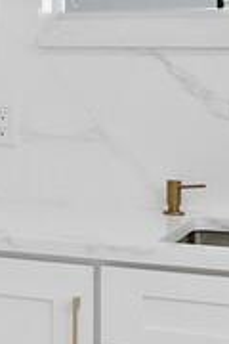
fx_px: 1231
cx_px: -468
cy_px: 44
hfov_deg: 8.7
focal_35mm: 129
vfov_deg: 15.7
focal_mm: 7
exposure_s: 1/8
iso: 320
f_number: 13
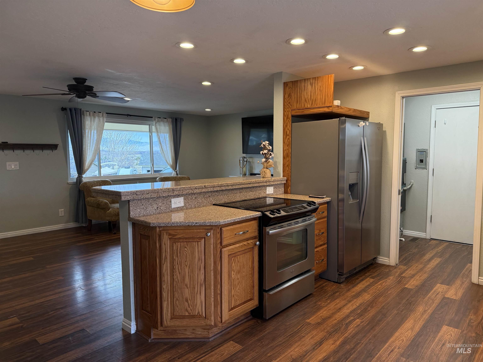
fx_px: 335
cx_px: 242
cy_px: 181
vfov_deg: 56.8
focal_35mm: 24
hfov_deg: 71.6
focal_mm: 6.76
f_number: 1.78
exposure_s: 1/170
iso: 200
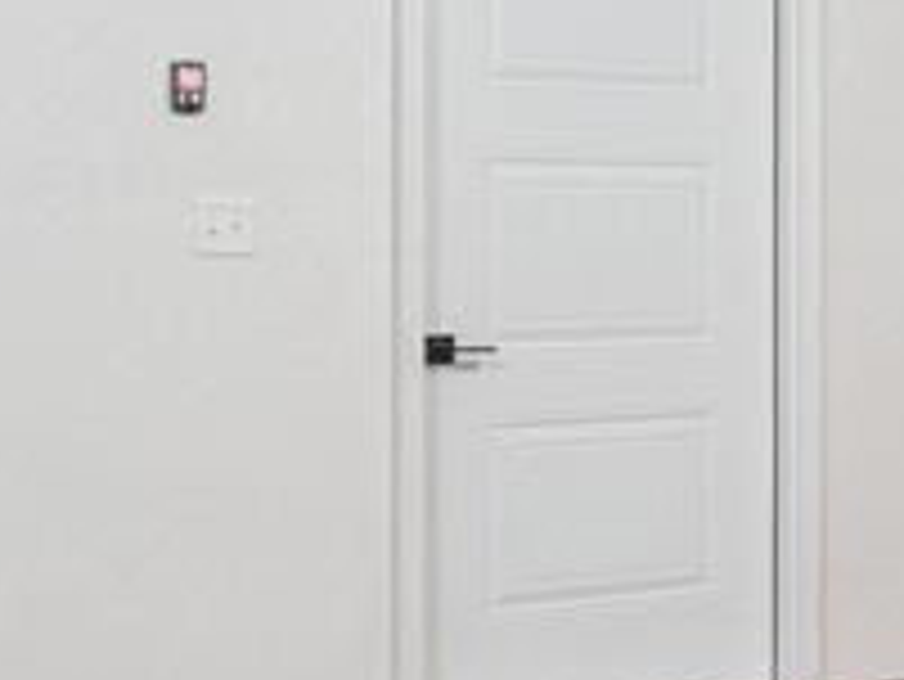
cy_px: 317
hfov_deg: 16.5
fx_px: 2561
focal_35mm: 98
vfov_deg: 15.1
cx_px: 1655
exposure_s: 1/8
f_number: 9
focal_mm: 16
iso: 400
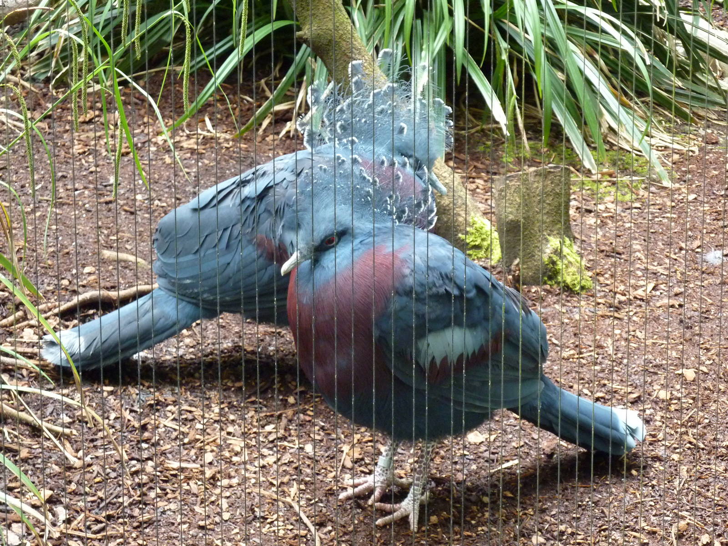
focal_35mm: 119
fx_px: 2503
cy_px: 273
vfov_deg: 12.5
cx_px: 364
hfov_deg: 16.6
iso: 400
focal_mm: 19.5
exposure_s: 1/50
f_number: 4.4
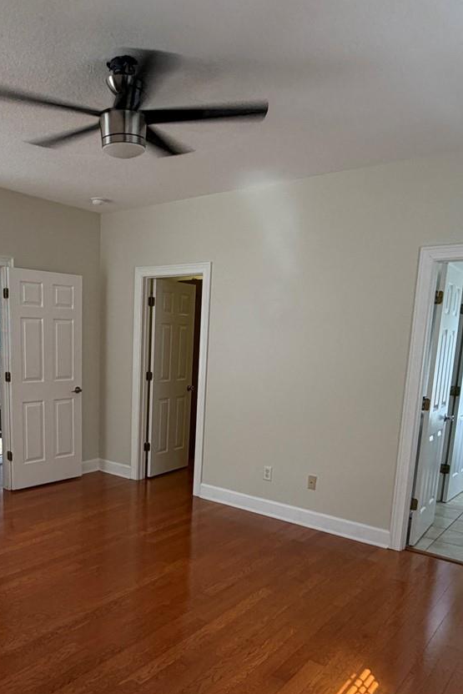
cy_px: 432
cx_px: 156
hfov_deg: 45.7
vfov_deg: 64.6
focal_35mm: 28
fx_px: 540
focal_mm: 2.22
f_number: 2.2
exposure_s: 1/60
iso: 160
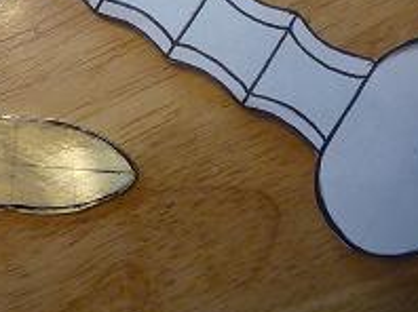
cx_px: 169
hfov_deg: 29.4
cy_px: 25
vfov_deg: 21.7
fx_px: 796
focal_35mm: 66
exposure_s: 1/30
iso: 320
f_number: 3.3
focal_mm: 5.2
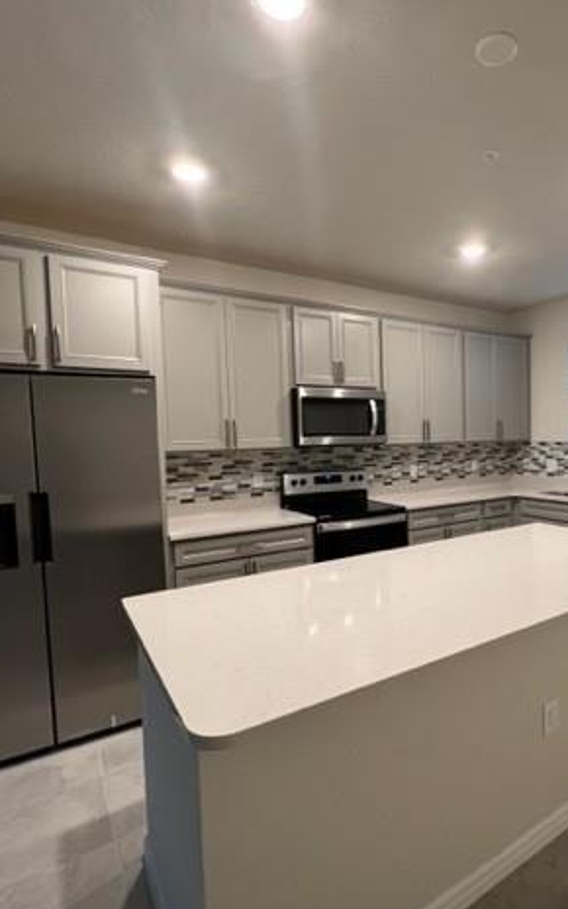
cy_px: 462
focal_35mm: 19
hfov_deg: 59.7
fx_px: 471
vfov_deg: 88.0
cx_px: 407
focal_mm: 1.57
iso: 200
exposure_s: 1/60
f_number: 1.8
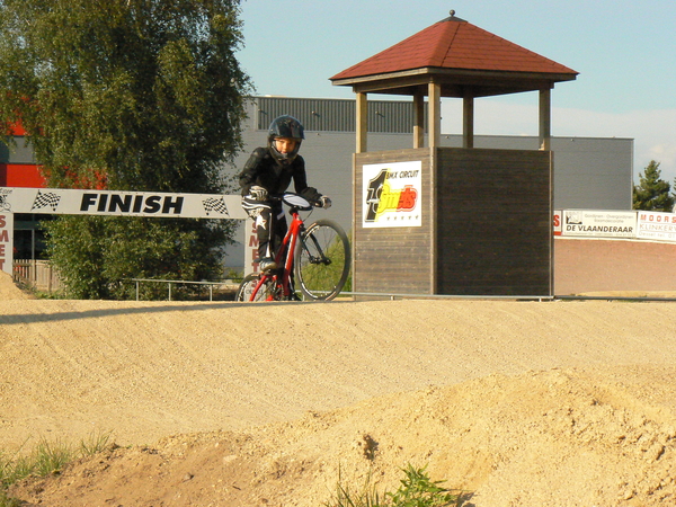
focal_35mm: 109
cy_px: 254
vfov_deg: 13.6
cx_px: 338
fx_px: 2129
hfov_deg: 18.0
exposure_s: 1/2000
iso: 400
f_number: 8
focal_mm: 18.2
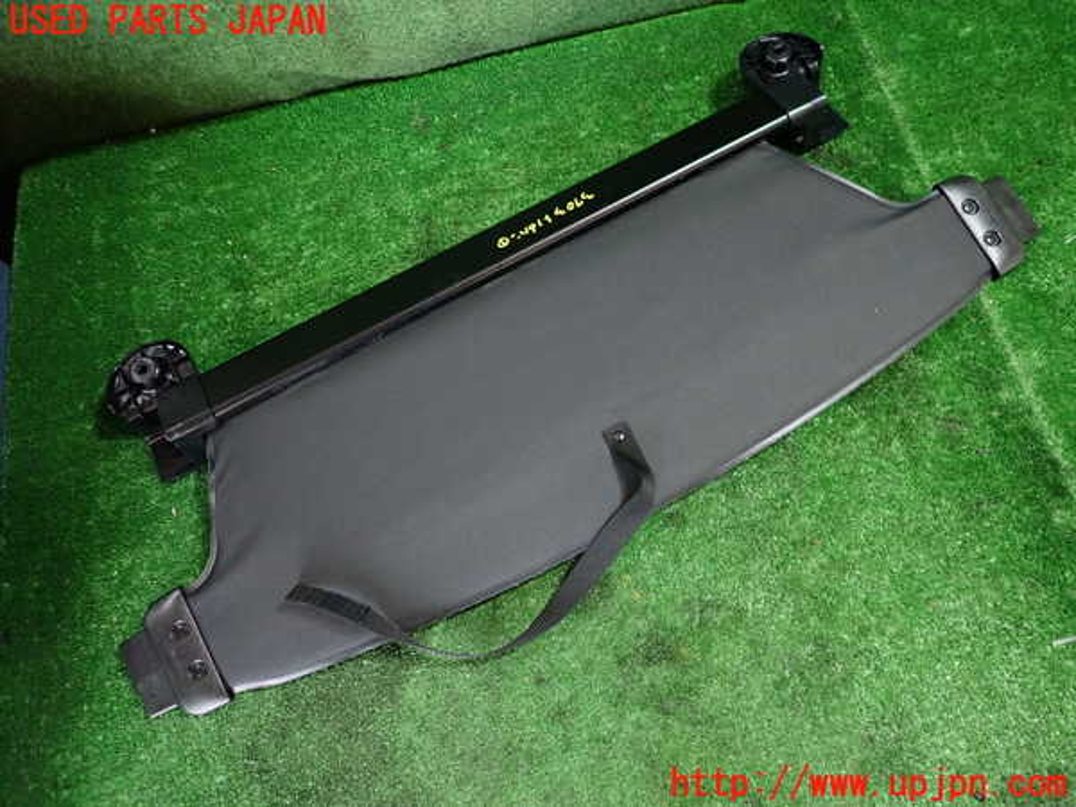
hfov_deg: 69.4
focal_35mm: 25
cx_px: 538
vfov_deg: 54.9
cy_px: 404
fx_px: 777
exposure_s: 1/30
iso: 200
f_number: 2
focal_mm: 4.5
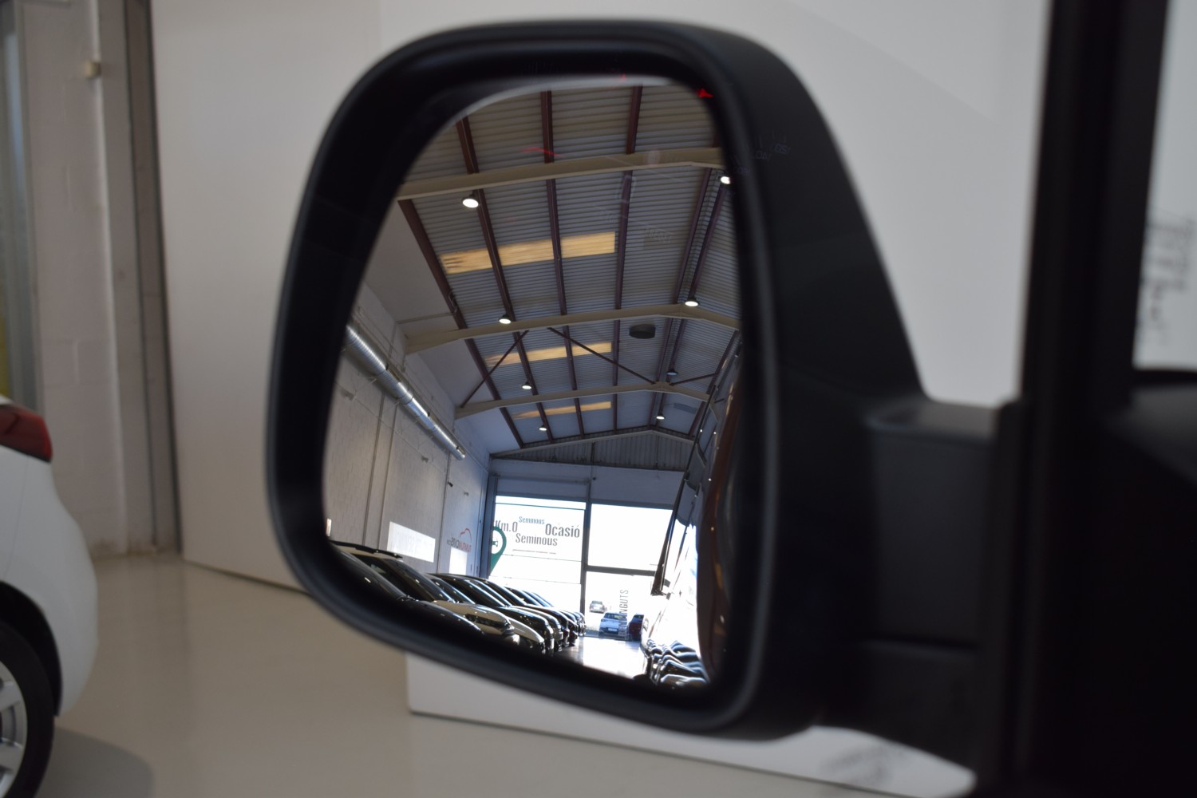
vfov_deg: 31.9
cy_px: 399
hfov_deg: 46.4
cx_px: 598
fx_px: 1396
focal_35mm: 42
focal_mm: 28
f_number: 5.6
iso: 400
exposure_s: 1/125
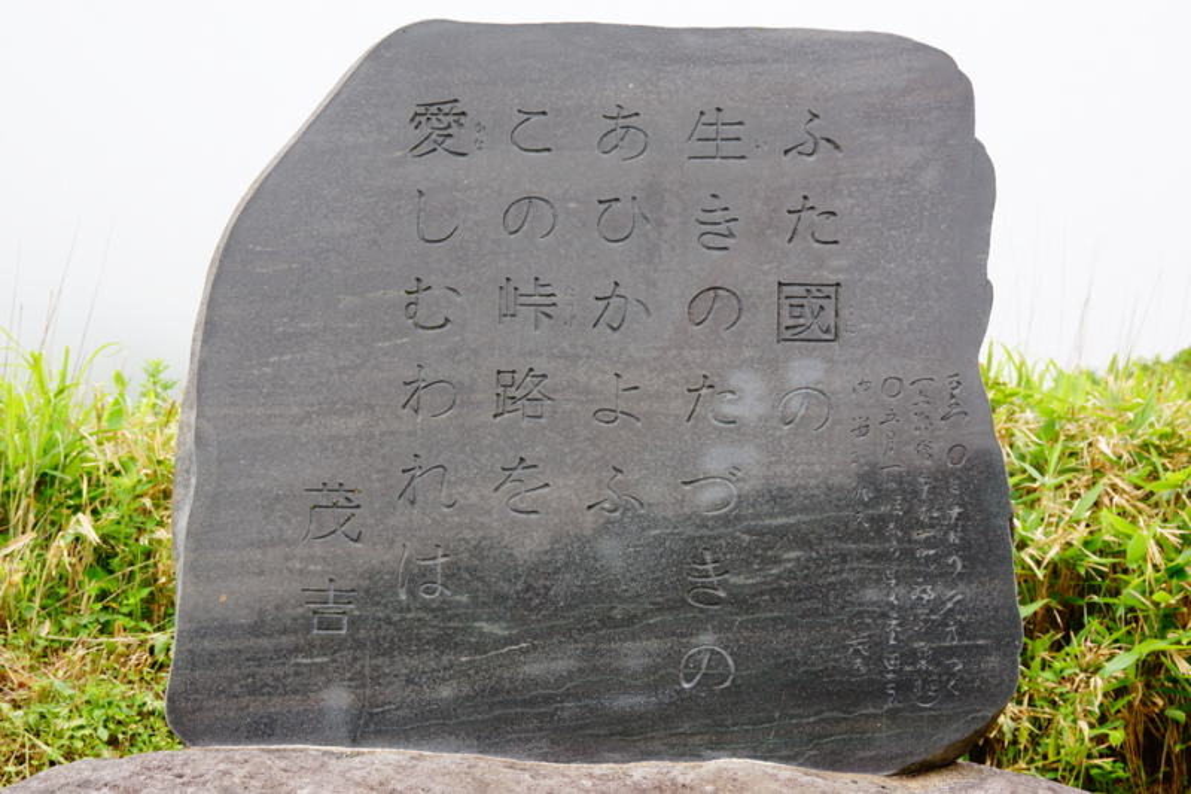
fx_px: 3506
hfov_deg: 19.3
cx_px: 596
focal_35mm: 106
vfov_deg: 12.9
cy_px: 397
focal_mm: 71
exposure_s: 1/125
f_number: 5.6
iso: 125
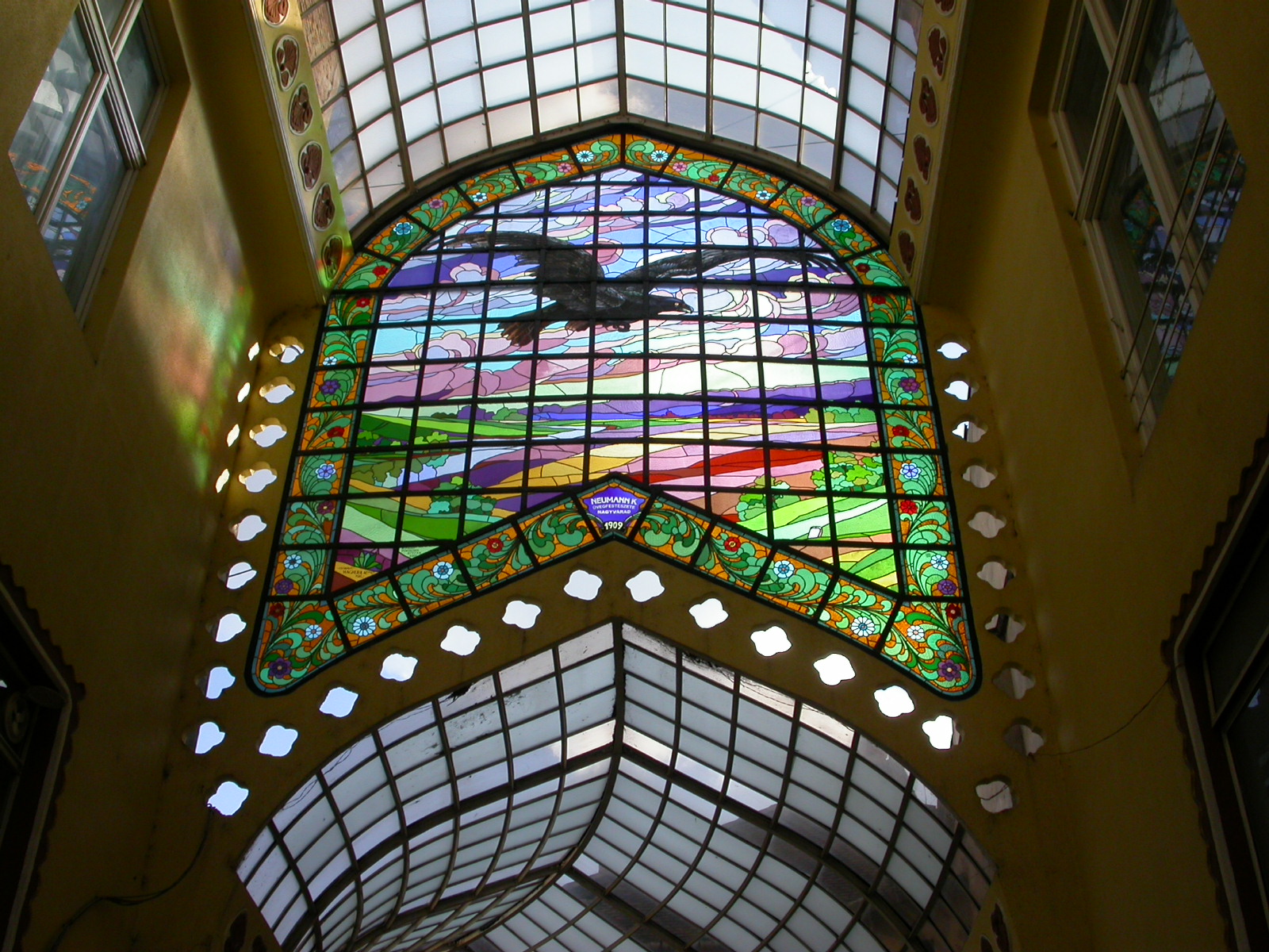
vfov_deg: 37.7
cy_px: 476
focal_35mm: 38
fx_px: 1393
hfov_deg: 49.0
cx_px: 634
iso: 100
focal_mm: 7.85
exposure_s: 1/246
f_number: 6.7
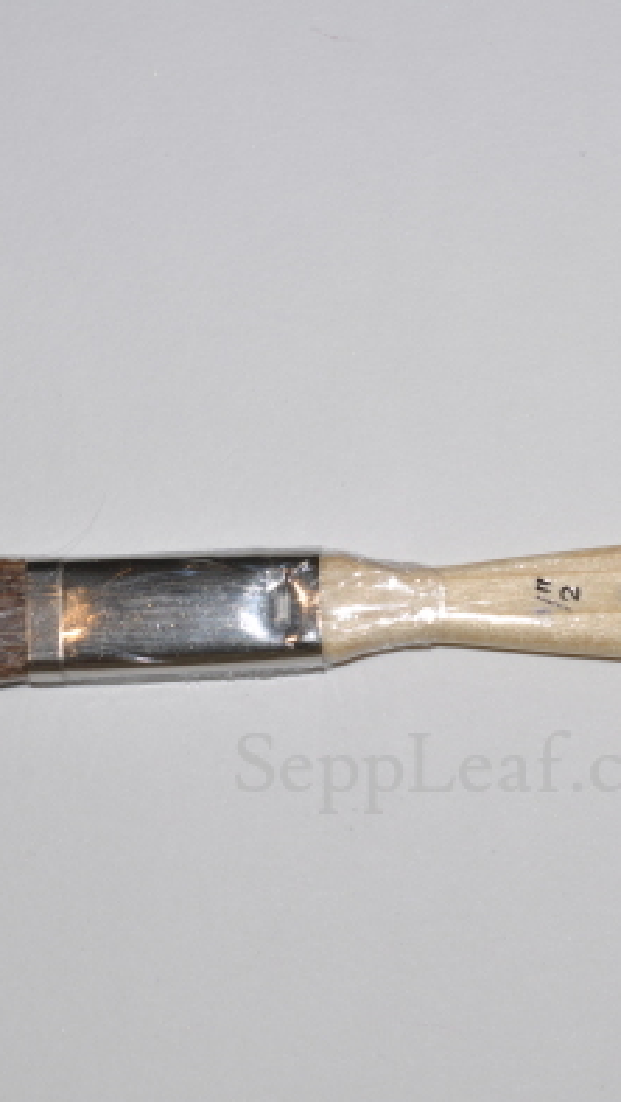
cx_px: 487
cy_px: 557
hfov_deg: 11.2
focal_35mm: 108
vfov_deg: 19.8
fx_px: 3152
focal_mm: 45
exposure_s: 1/125
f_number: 9
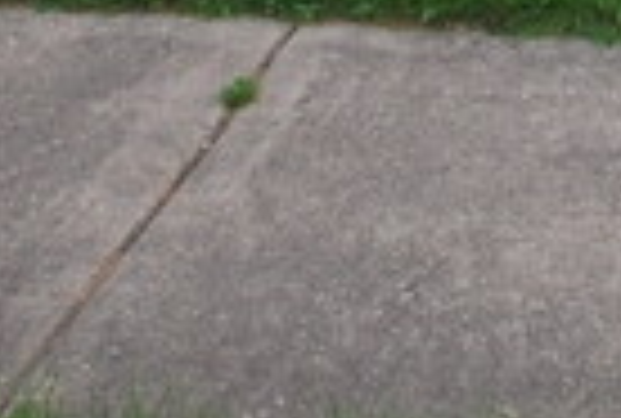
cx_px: 666
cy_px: -600
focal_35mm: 87
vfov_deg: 12.3
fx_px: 1506
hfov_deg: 22.1
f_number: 4
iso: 200
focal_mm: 10
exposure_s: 1/60
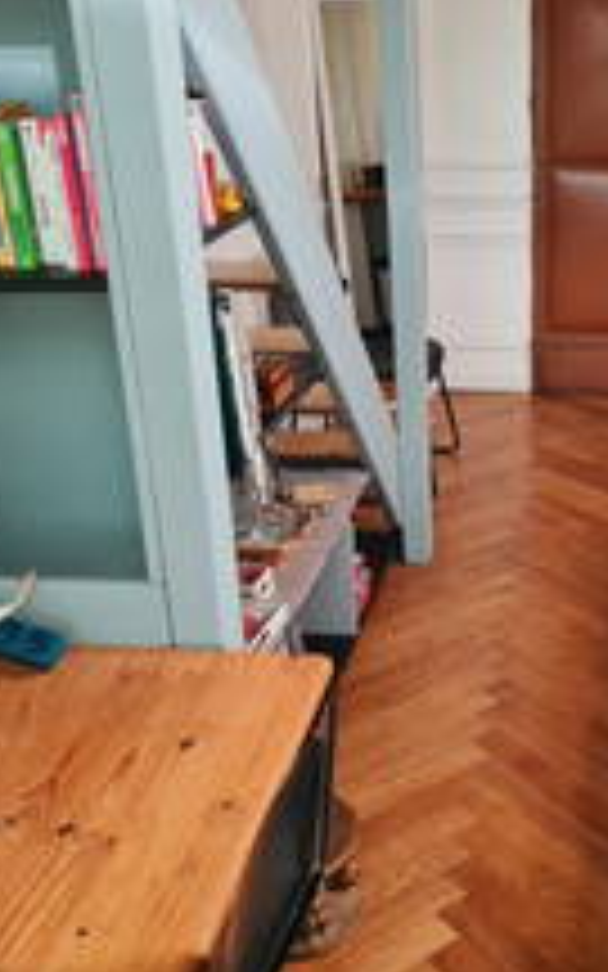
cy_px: 490
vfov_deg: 43.5
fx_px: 1220
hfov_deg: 26.9
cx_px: 558
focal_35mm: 46
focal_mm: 5.4
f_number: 1.8
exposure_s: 1/50
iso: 640
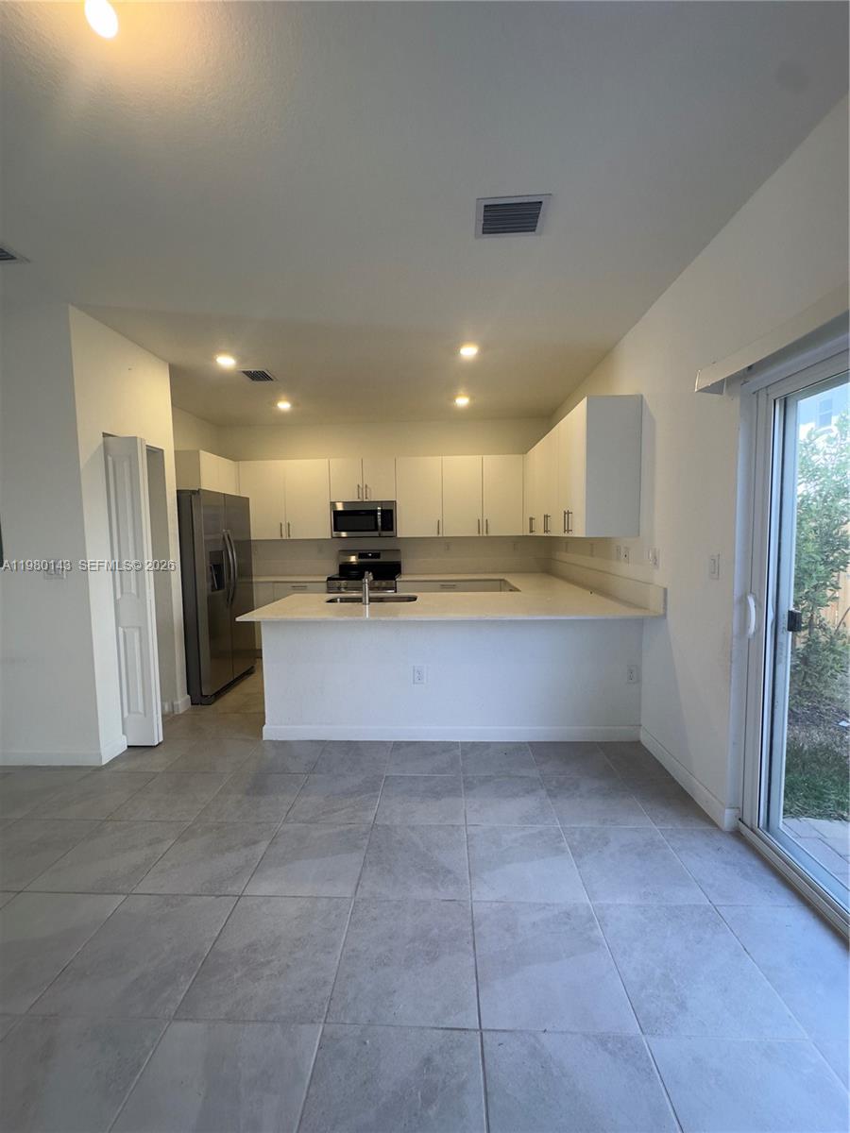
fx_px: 458
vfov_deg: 102.1
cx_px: 425
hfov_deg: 85.7
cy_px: 566
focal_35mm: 14
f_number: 2.2
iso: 125
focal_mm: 2.22
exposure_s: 1/120
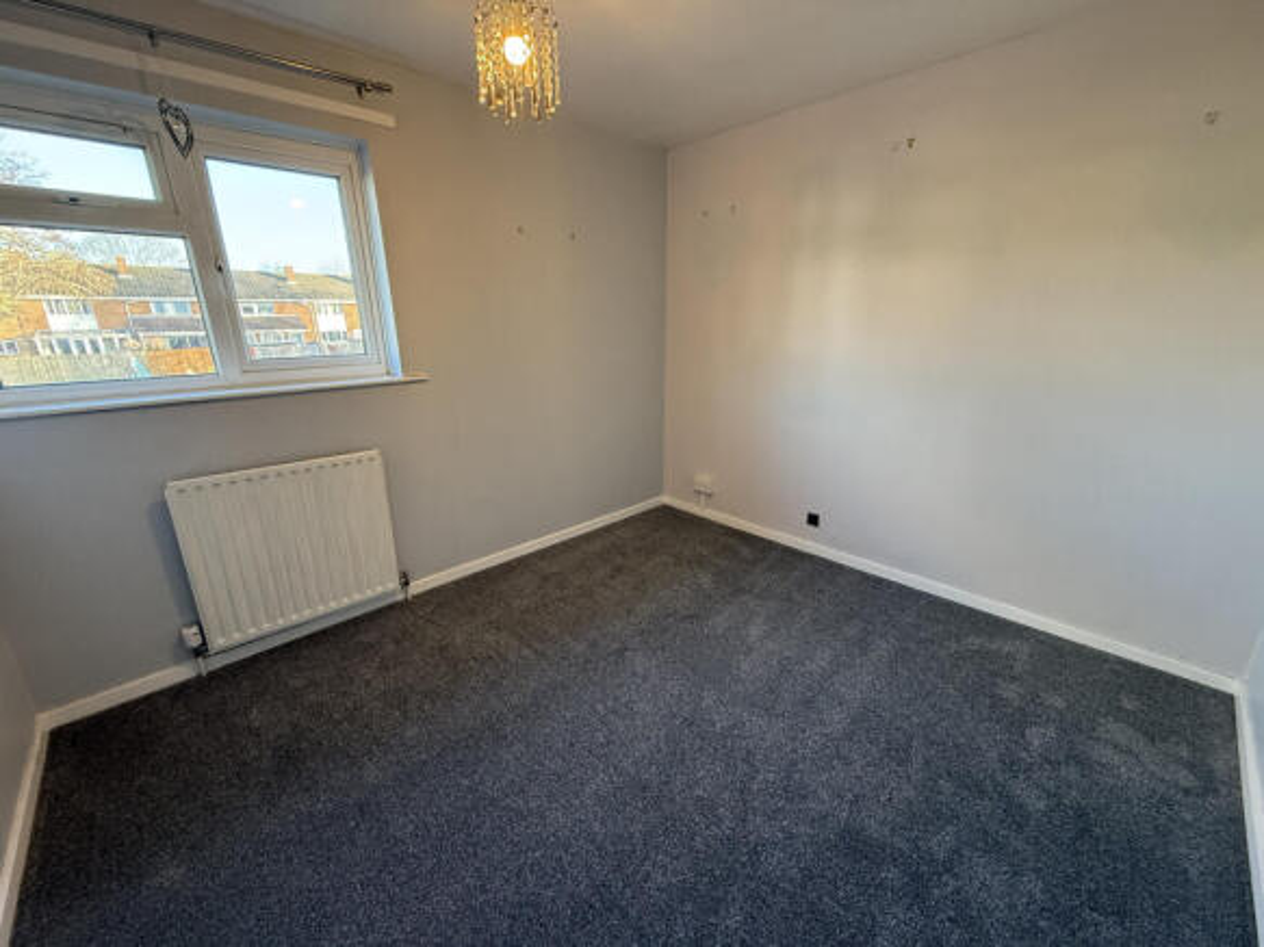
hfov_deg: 102.1
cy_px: 474
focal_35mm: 14
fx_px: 511
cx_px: 632
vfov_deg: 85.7
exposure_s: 1/74
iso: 320
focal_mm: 2.22
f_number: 2.2
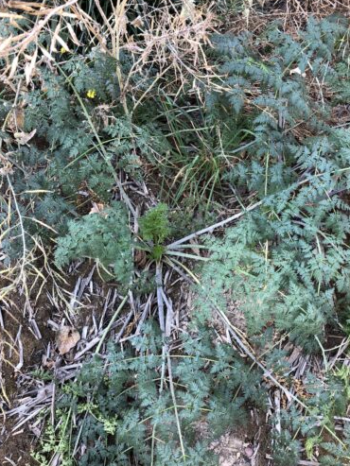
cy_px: 235
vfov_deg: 60.0
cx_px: 174
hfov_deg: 46.8
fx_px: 404
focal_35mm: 30
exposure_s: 1/120
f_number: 1.8
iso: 32
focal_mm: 3.99
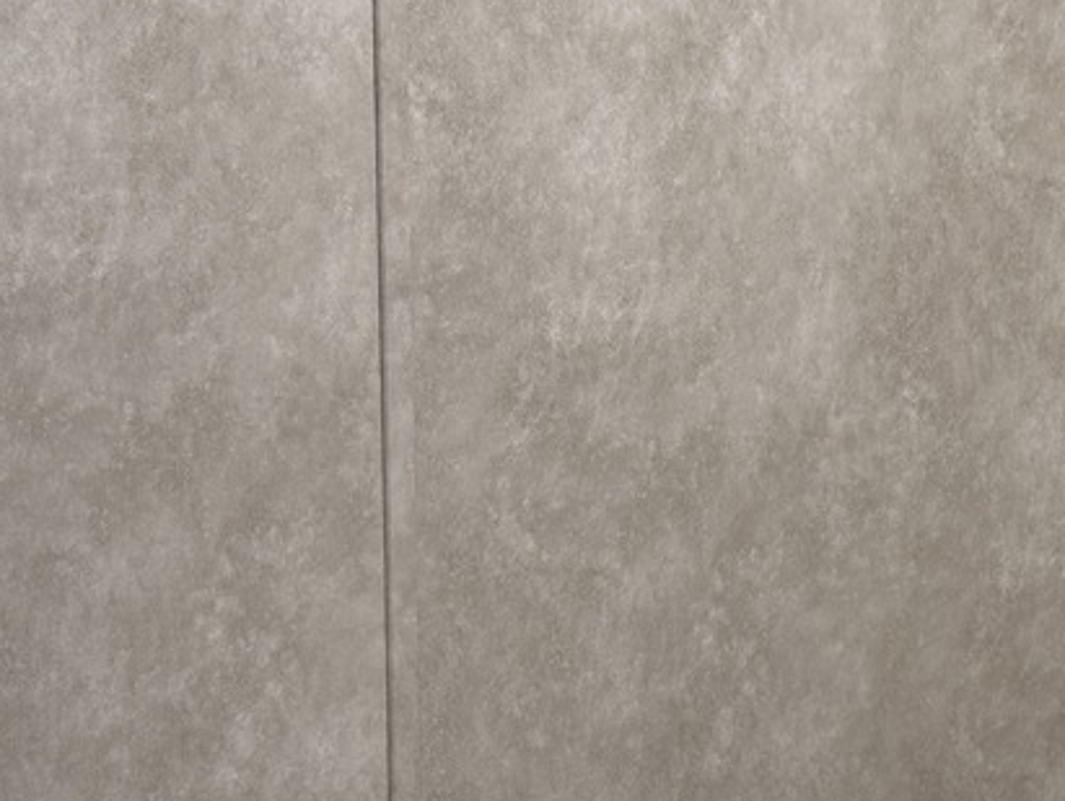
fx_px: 2587
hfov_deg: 22.8
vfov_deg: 17.6
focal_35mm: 84
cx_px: 899
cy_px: 368
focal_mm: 6.76
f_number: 1.78
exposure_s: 1/60
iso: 125
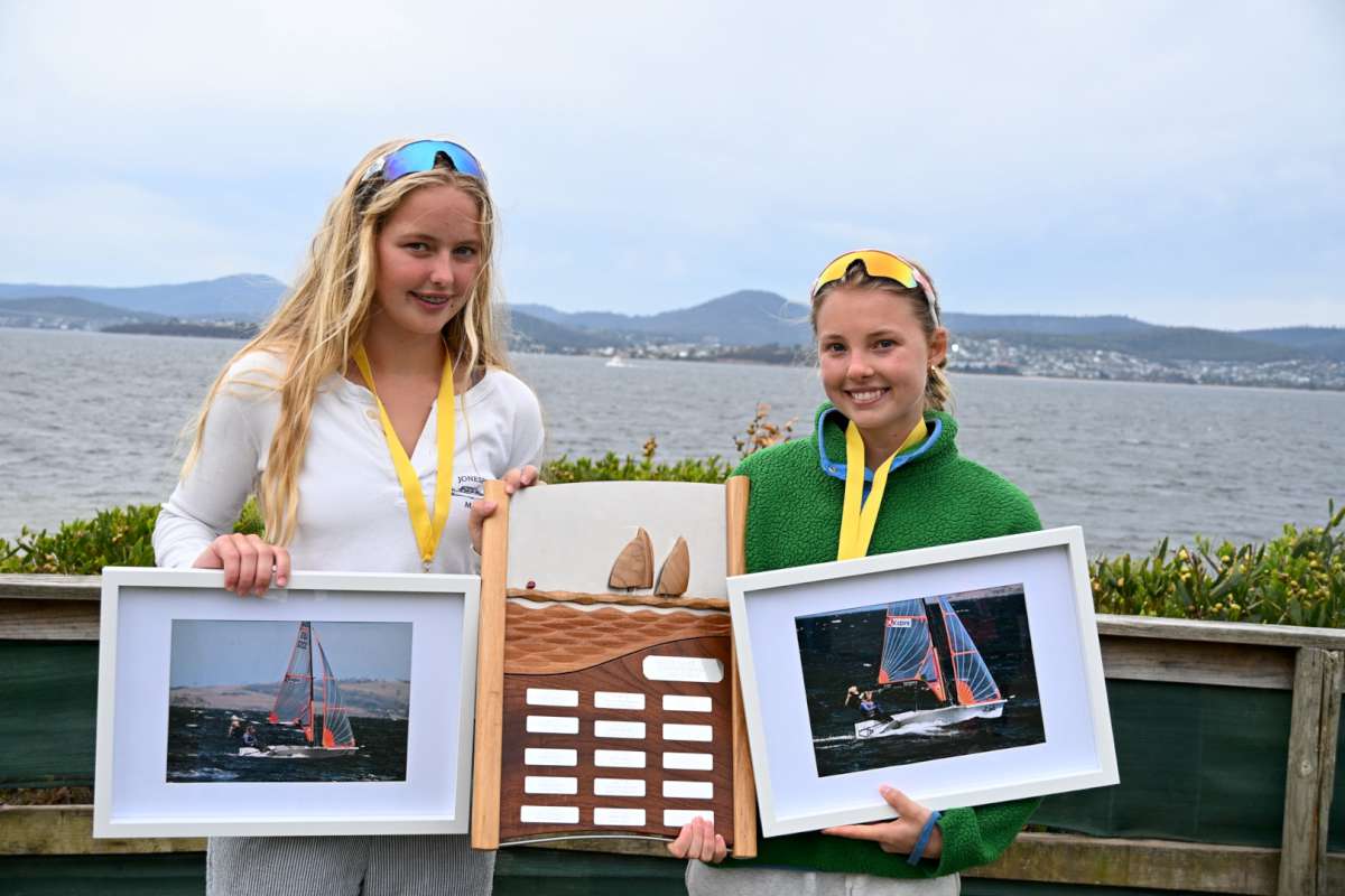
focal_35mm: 43
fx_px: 1597
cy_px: 448
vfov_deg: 31.4
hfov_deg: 45.7
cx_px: 672
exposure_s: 1/250
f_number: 4.5
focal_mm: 28.5
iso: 200
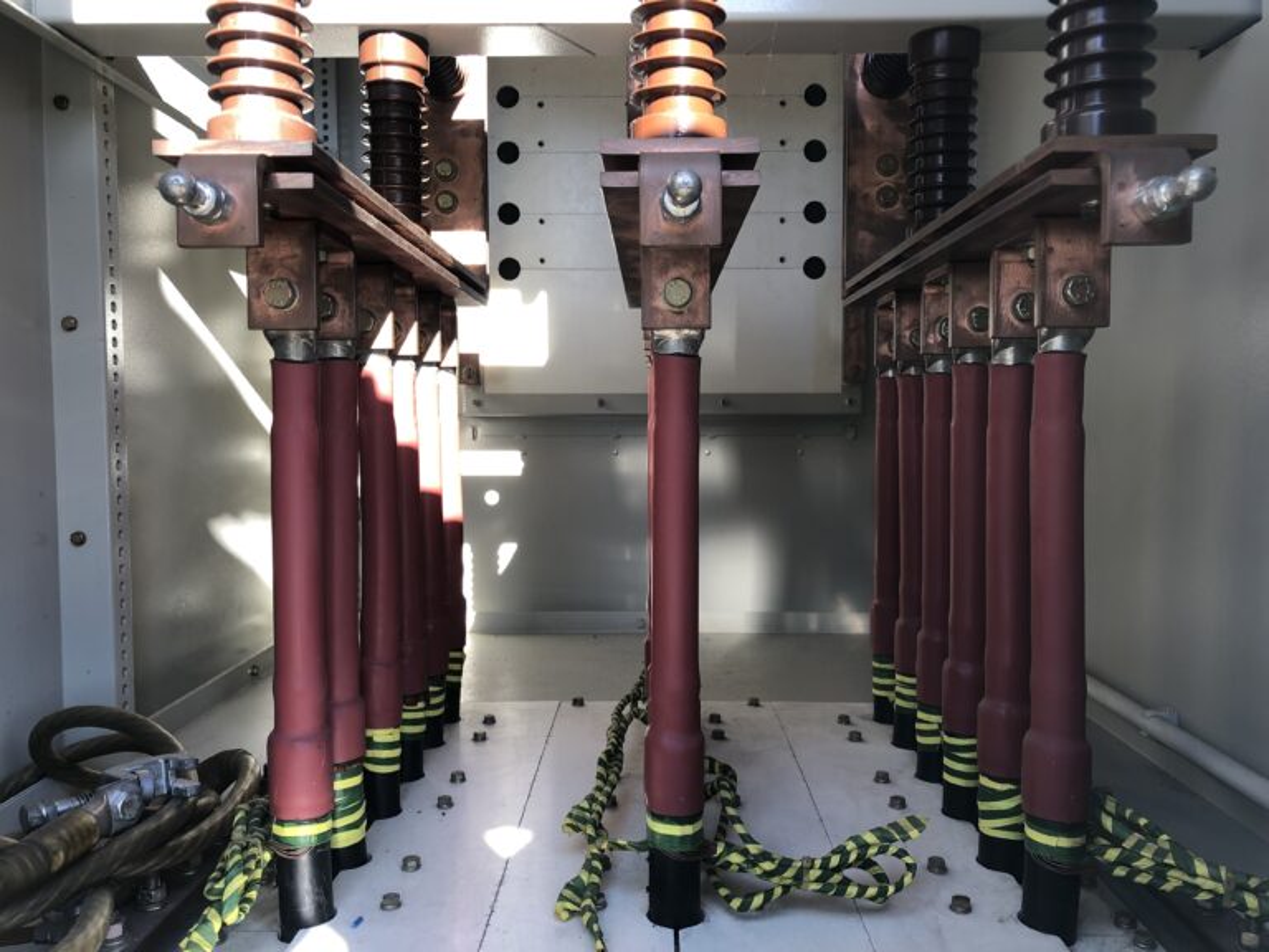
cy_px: 476
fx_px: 1026
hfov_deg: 63.4
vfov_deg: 49.7
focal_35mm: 28
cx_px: 634
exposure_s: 1/102
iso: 20
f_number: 1.8
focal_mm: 4
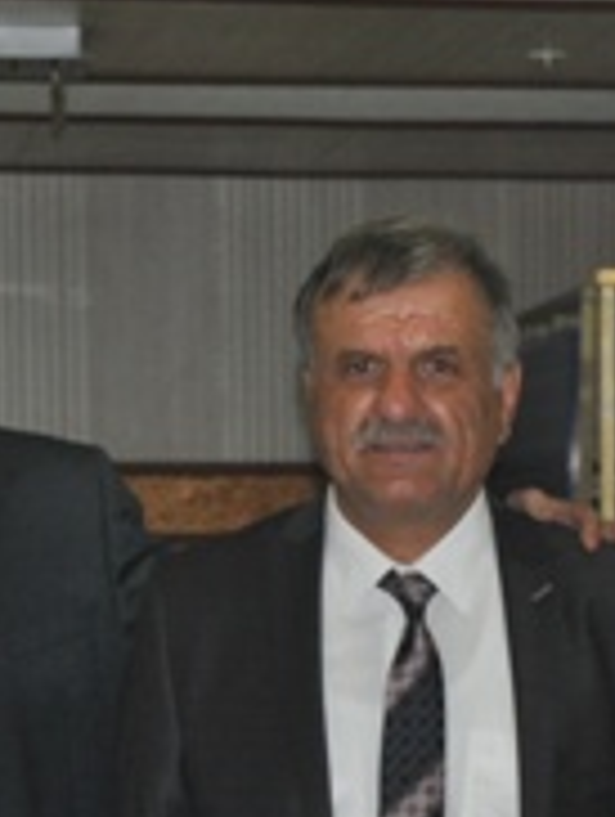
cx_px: 566
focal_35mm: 172
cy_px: 869
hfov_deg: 8.6
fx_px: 4065
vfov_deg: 11.3
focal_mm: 34
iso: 800
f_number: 4
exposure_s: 1/60
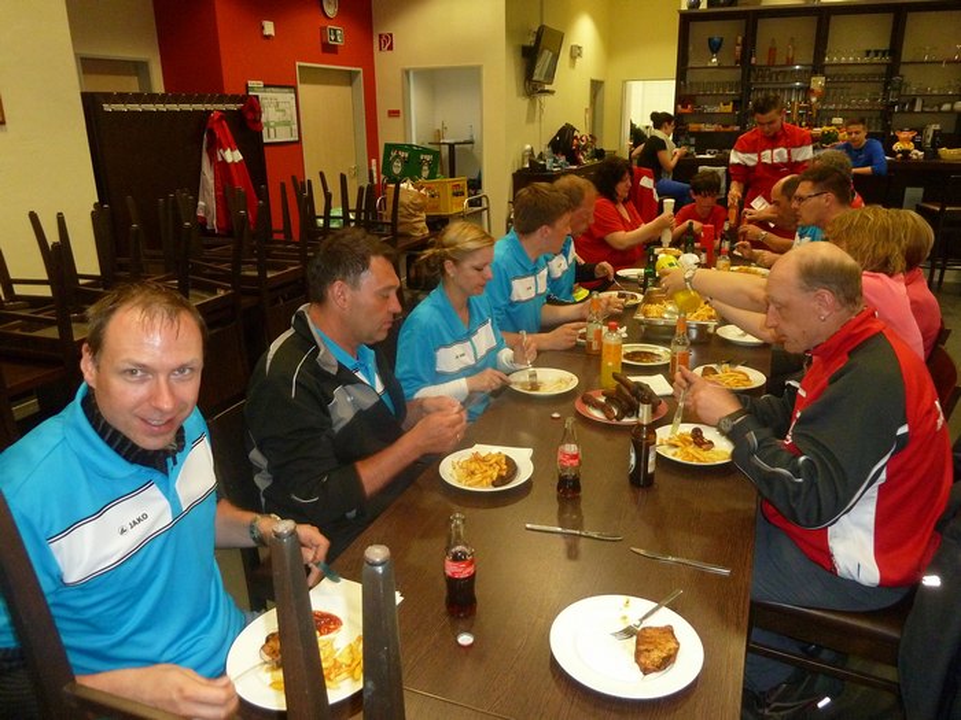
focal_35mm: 25
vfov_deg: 54.9
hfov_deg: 69.4
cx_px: 480
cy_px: 360
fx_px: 694
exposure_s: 1/30
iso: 400
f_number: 3.3
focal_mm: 4.1
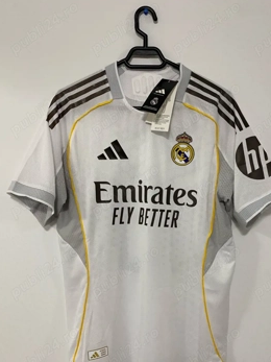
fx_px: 313
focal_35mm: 30
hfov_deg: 46.7
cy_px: 203
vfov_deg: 59.8
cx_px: 146
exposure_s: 1/60
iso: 160
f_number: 1.8
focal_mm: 4.25
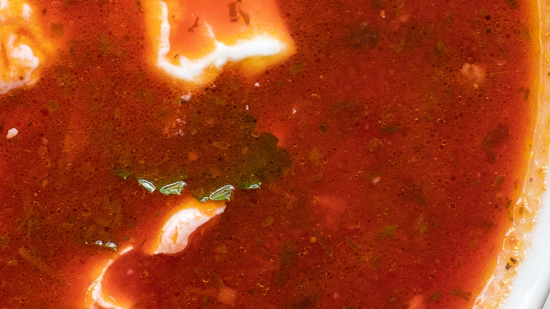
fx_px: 4171
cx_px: -10
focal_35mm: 286
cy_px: 106
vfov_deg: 4.2
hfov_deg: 7.5
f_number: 8
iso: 320
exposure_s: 1/3
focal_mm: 52
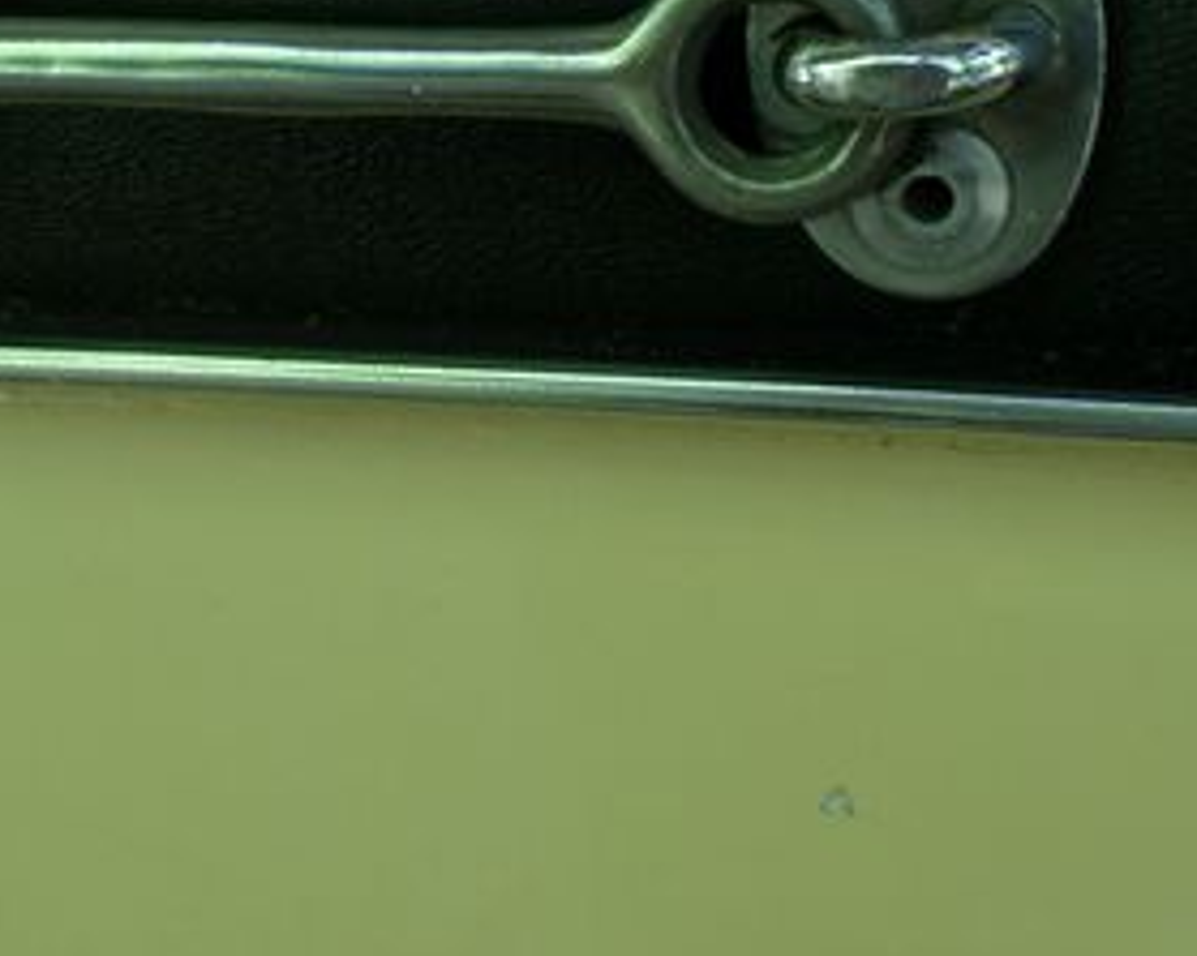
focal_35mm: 70
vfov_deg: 21.8
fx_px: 2479
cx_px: 339
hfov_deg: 26.9
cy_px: 364
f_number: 2.5
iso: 80
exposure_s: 1/45
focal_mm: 4.5
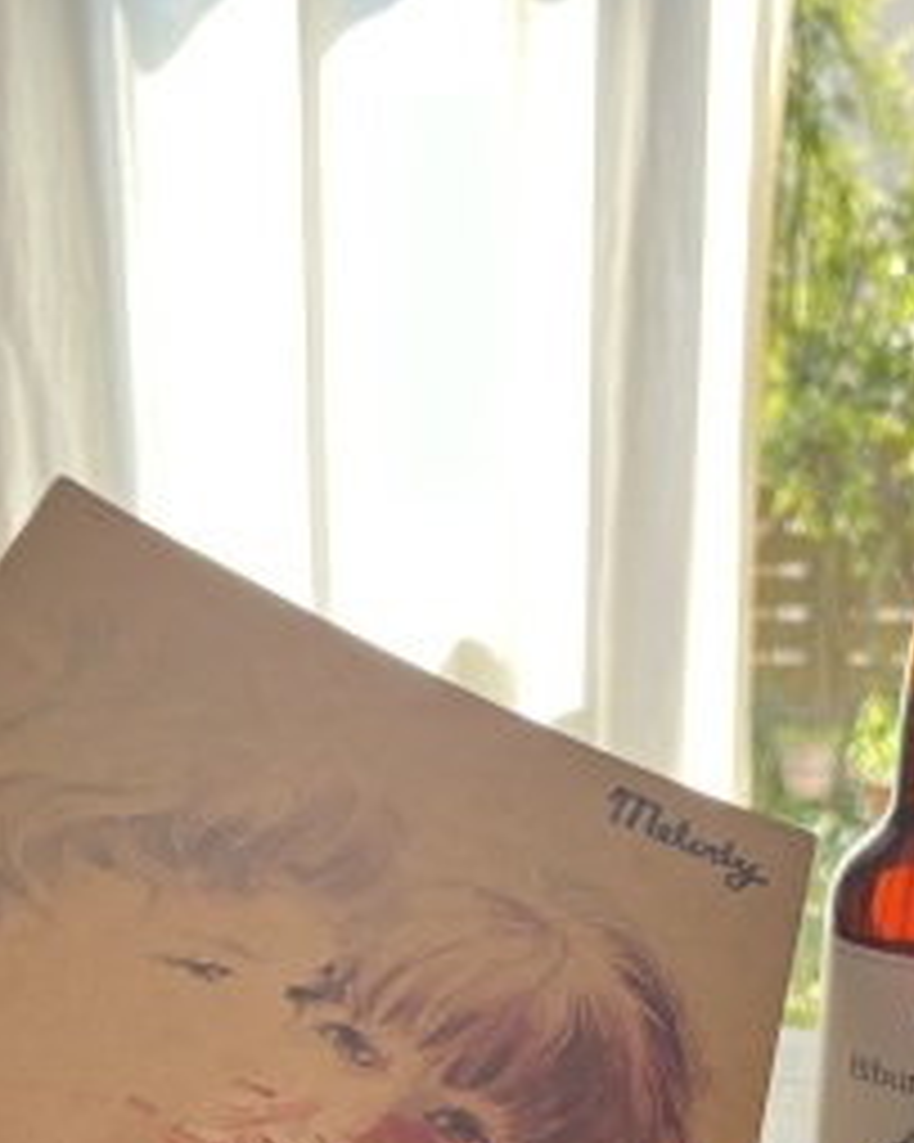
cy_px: 1004
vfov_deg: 35.4
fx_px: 1692
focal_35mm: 50
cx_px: 403
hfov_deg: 30.2
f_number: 1.6
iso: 64
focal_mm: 5.1
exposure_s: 1/152
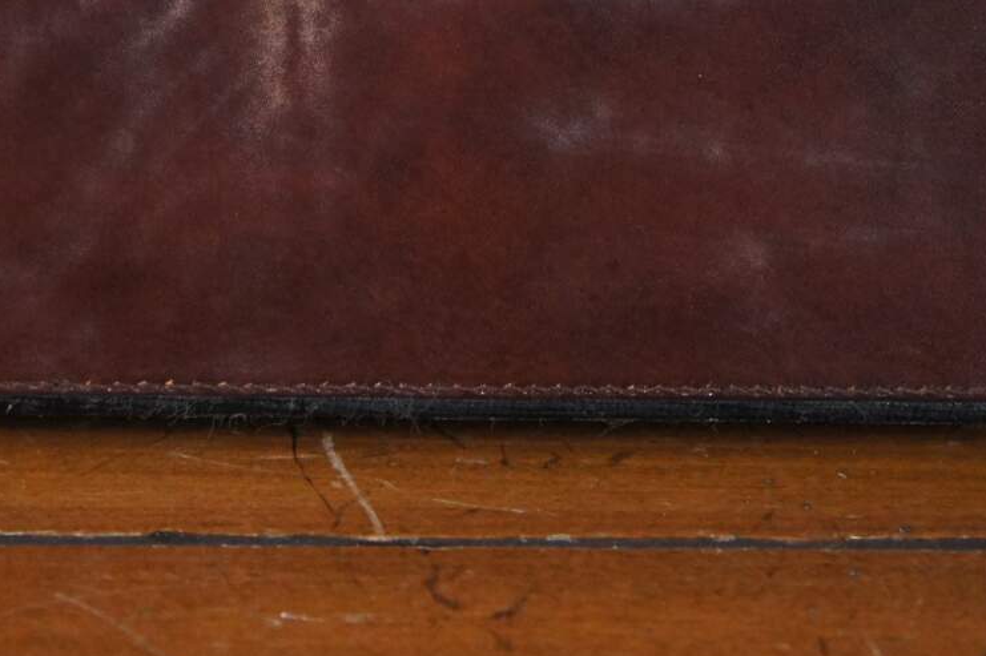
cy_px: -170
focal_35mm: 117
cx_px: 261
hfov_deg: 17.4
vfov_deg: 11.4
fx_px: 3212
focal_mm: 29
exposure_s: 1/60
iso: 1600
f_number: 4
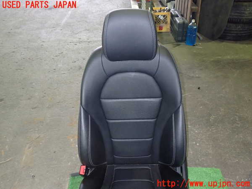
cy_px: 94
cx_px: 126
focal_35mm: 36
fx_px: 262
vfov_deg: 39.7
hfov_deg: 51.4
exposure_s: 1/40
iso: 800
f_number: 2.5
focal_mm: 6.37
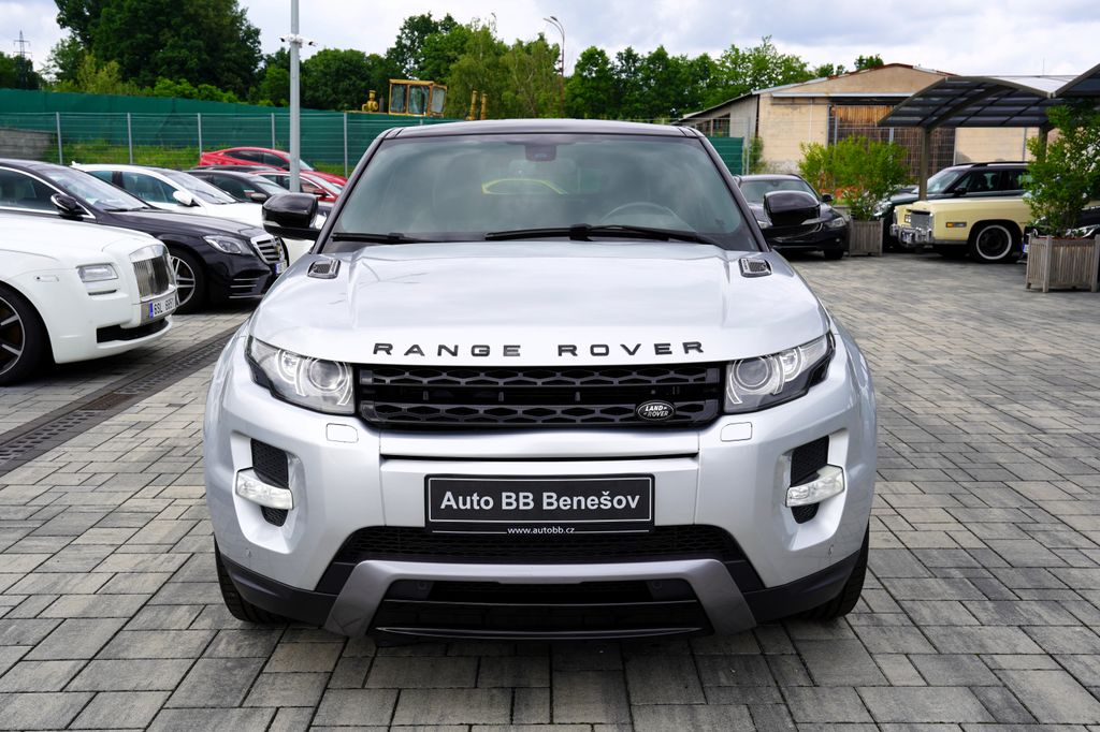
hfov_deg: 54.4
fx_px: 1069
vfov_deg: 37.8
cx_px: 550
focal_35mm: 35
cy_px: 366
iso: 100
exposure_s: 1/125
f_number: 9
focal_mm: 35
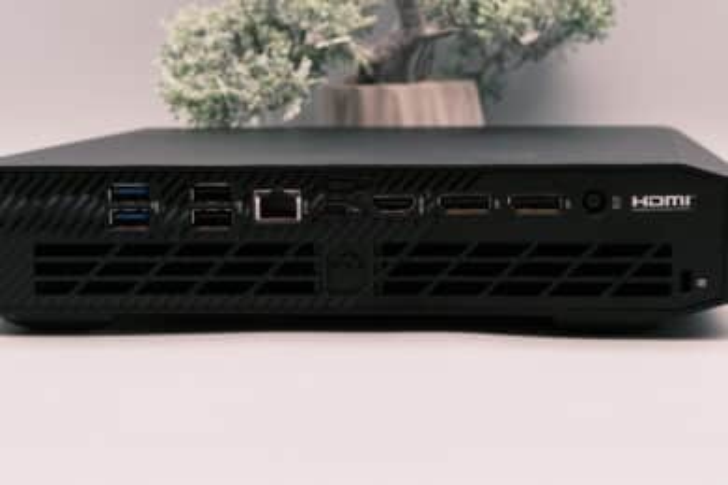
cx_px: 364
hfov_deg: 32.9
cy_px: 242
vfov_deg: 22.3
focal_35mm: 61
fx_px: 1233
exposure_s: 1/120
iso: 1250
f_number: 7.1
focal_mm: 40.8
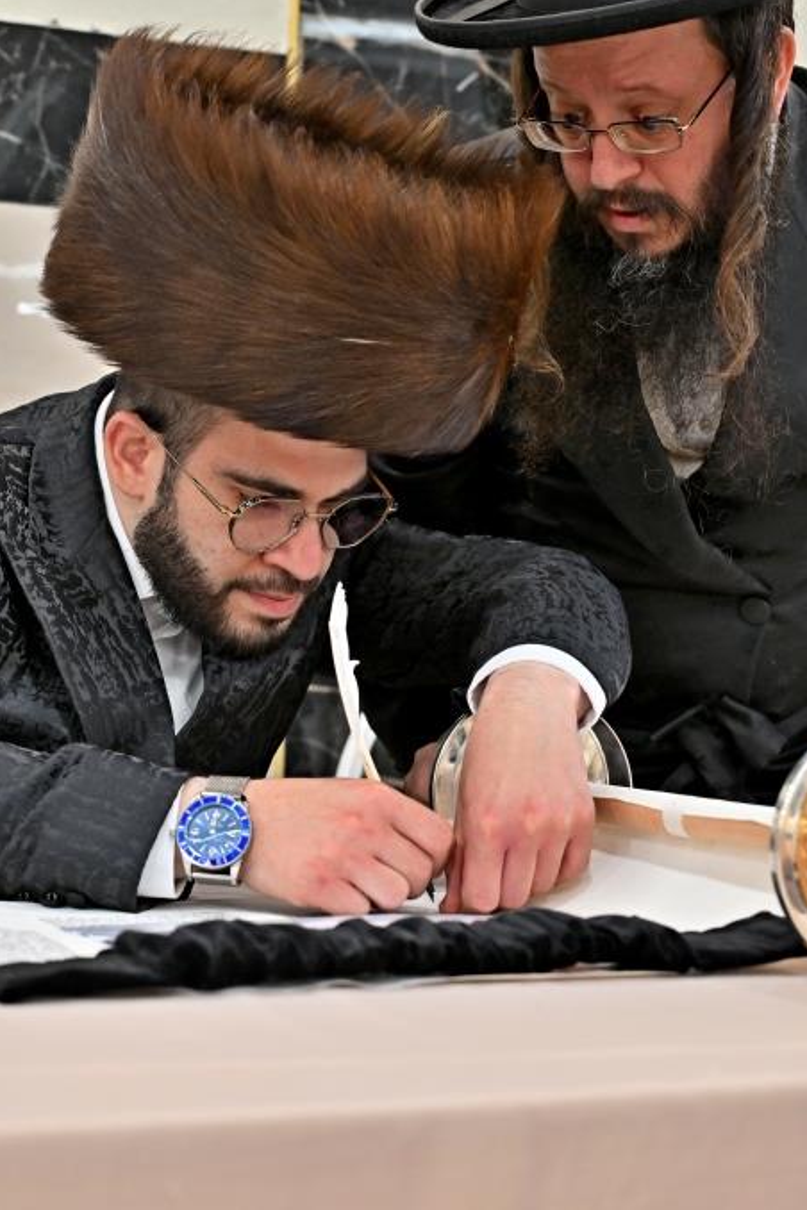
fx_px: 2286
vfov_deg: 29.7
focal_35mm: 68
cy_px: 602
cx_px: 336
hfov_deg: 20.0
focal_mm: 45
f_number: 4
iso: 640
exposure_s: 1/200
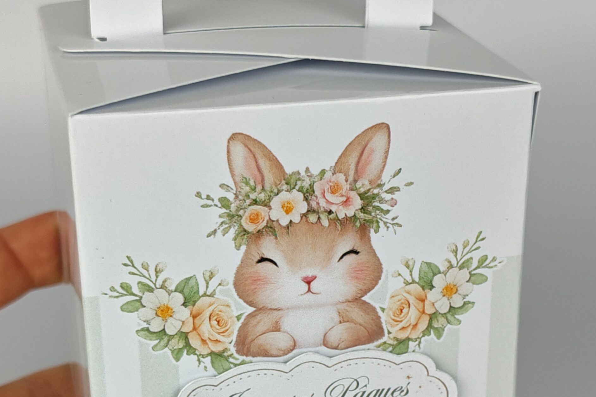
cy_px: 191
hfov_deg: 27.0
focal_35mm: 75
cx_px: 304
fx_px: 1241
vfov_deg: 18.2
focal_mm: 5.4
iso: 50
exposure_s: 1/160
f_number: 1.6
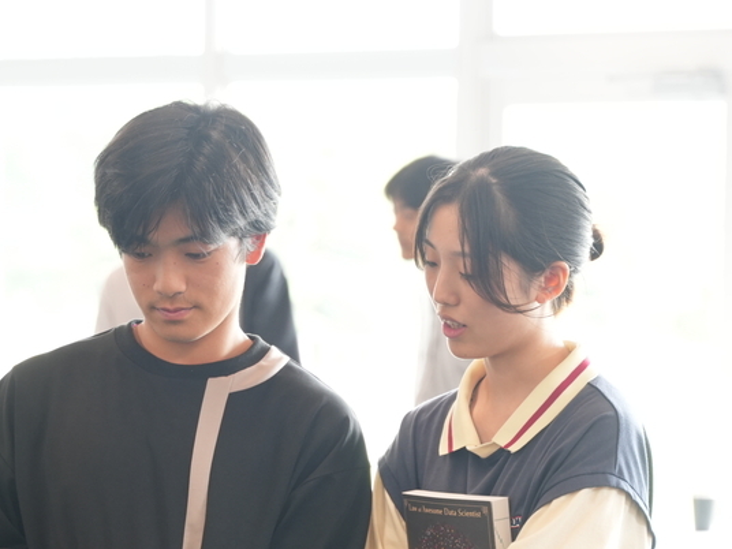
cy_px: 453
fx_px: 2713
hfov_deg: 15.4
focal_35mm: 128
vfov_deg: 11.5
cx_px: 295
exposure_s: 1/80
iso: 800
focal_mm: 59.6
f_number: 2.8
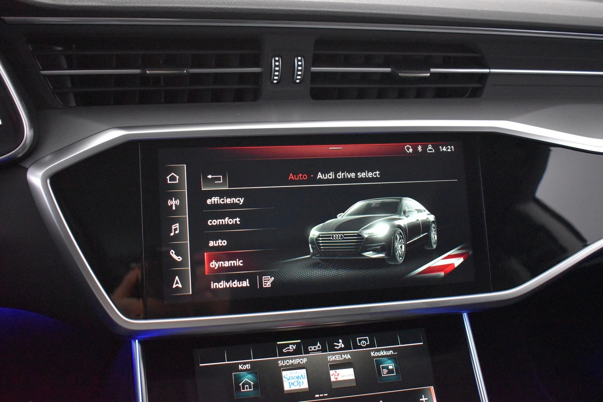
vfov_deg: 35.5
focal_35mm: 38
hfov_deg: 51.3
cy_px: 201
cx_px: 302
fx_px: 628
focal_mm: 25
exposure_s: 1/60
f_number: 4
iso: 7200
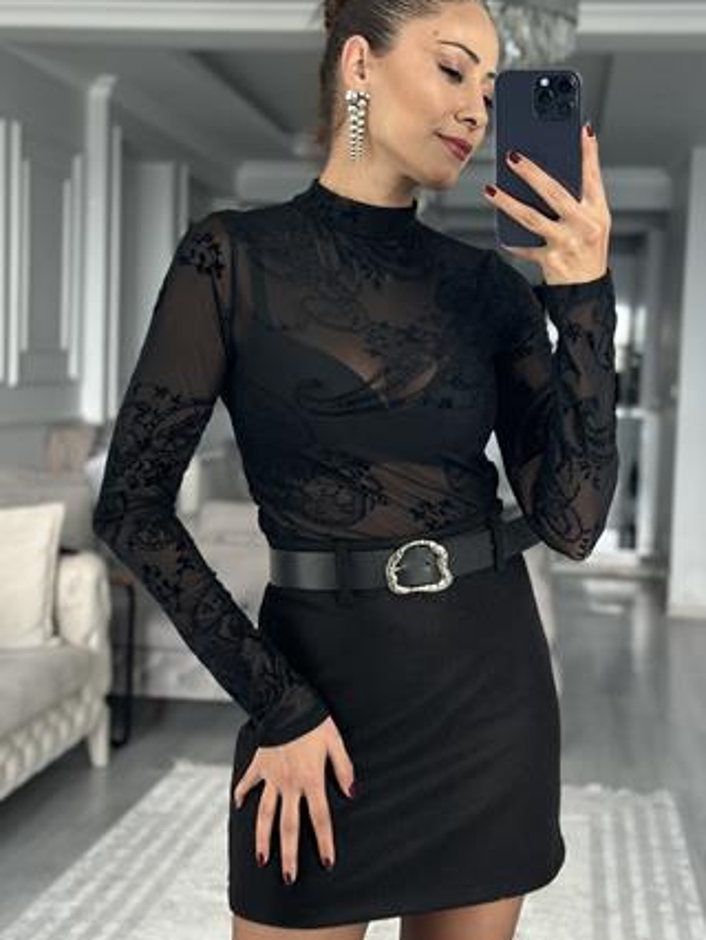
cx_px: 384
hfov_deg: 25.7
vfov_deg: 33.8
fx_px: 1548
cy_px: 437
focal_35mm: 57
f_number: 1.78
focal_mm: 6.86
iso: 125
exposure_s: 1/86
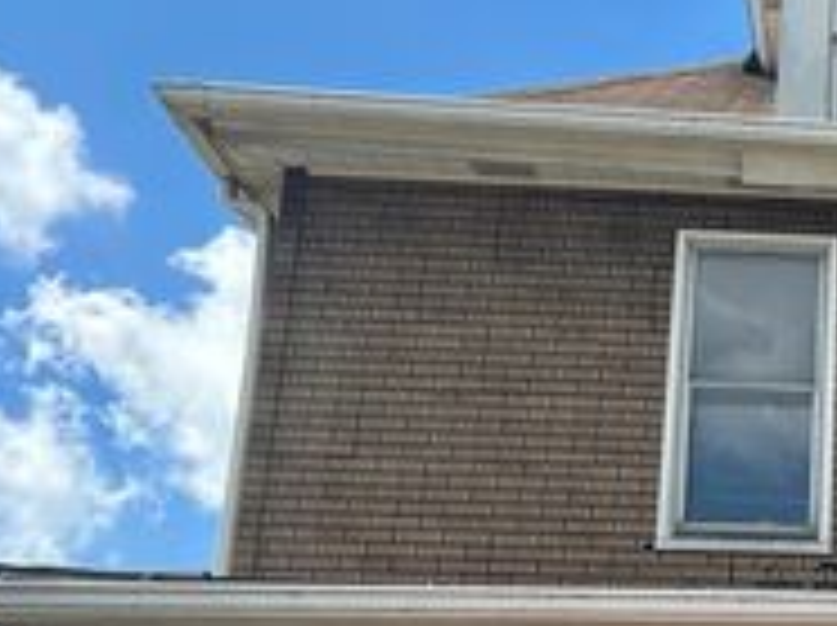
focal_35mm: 70
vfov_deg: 20.2
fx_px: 1690
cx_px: 1076
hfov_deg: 24.4
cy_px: 660
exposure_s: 1/2353
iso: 50
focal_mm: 5.7
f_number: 1.5
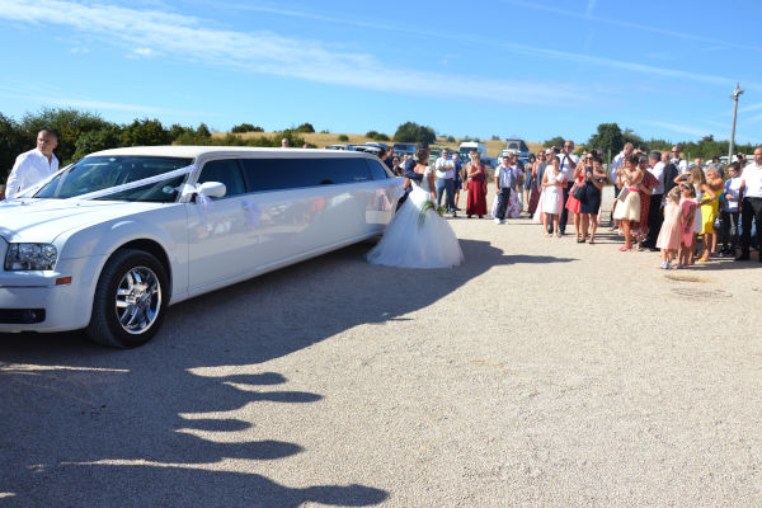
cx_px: 381
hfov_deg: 59.5
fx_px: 667
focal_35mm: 32
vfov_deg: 41.7
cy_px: 254
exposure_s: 1/200
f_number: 7.1
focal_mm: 21
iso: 100
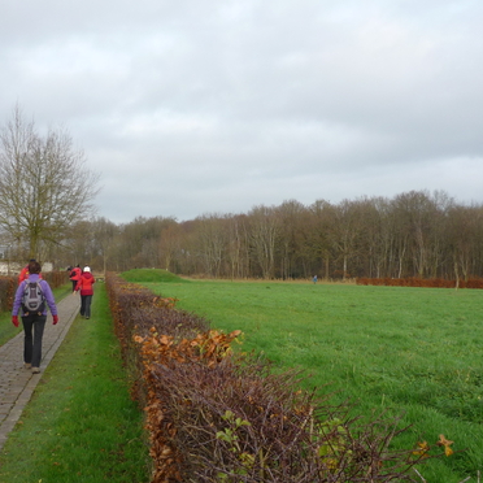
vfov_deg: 36.1
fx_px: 742
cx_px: 242
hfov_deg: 36.1
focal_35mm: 47
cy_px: 242
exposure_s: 1/320
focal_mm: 5.5
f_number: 2.8
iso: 100
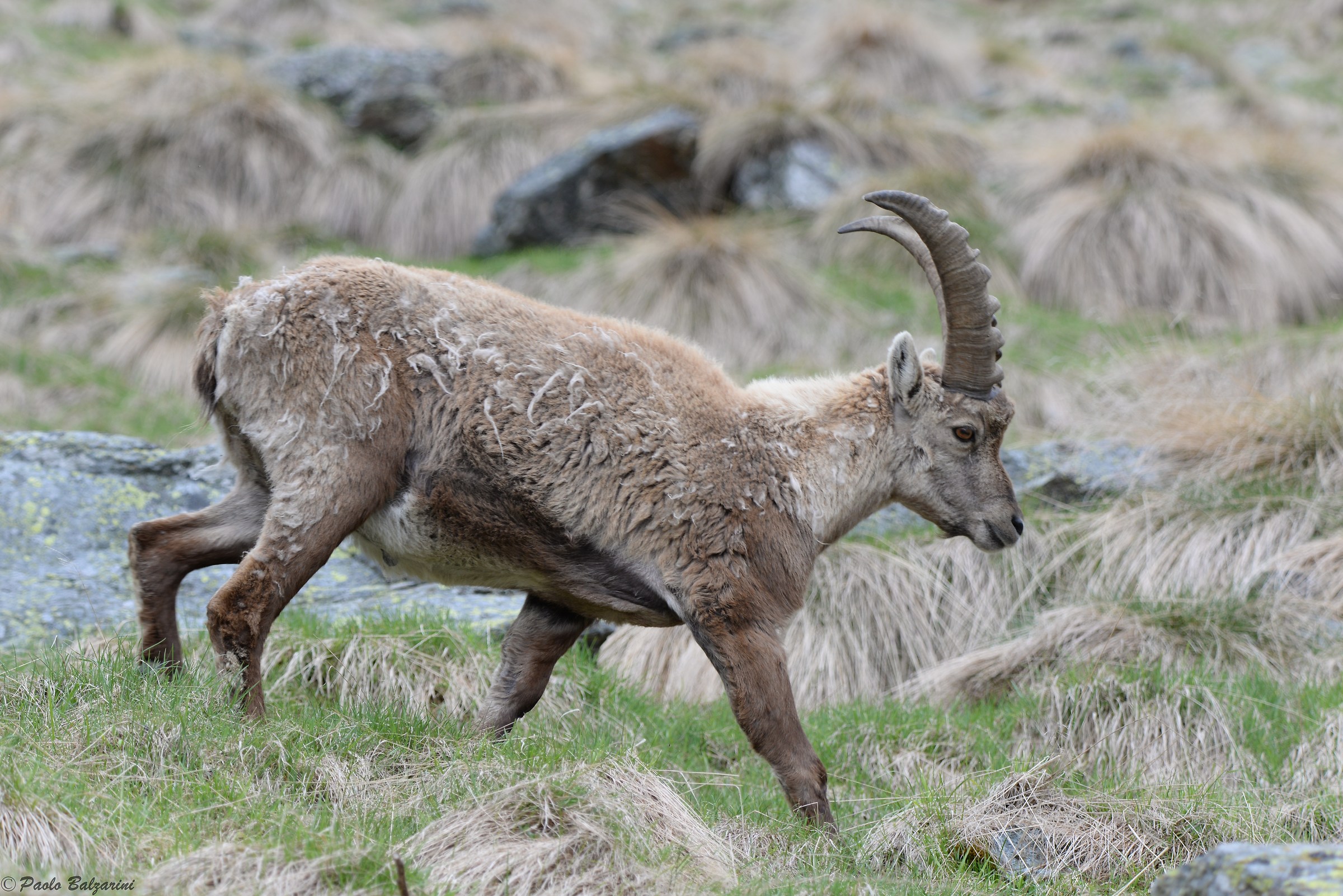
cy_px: 448
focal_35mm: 260
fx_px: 9702
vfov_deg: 5.3
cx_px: 672
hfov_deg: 7.9
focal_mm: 260
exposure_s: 1/320
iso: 500
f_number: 7.6
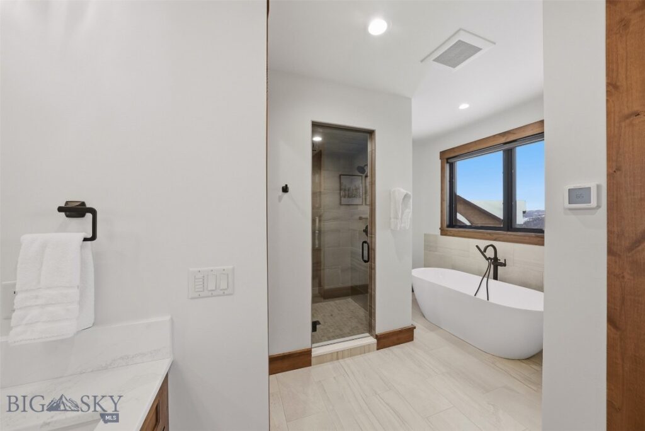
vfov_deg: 90.1
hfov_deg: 112.6
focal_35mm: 12
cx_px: 322
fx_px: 215
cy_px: 216
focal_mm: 12
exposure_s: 1/160
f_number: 7.1
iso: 400
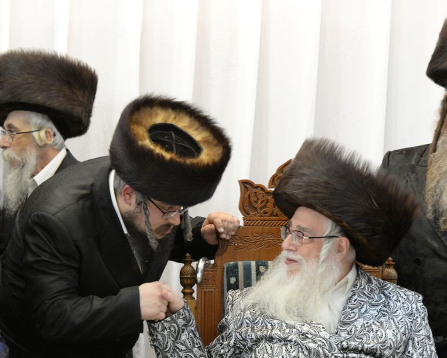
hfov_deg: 7.1
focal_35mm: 271
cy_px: 249
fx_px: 3586
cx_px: 143
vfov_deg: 5.7
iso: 2000
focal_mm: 150
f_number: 4.5
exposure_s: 1/100
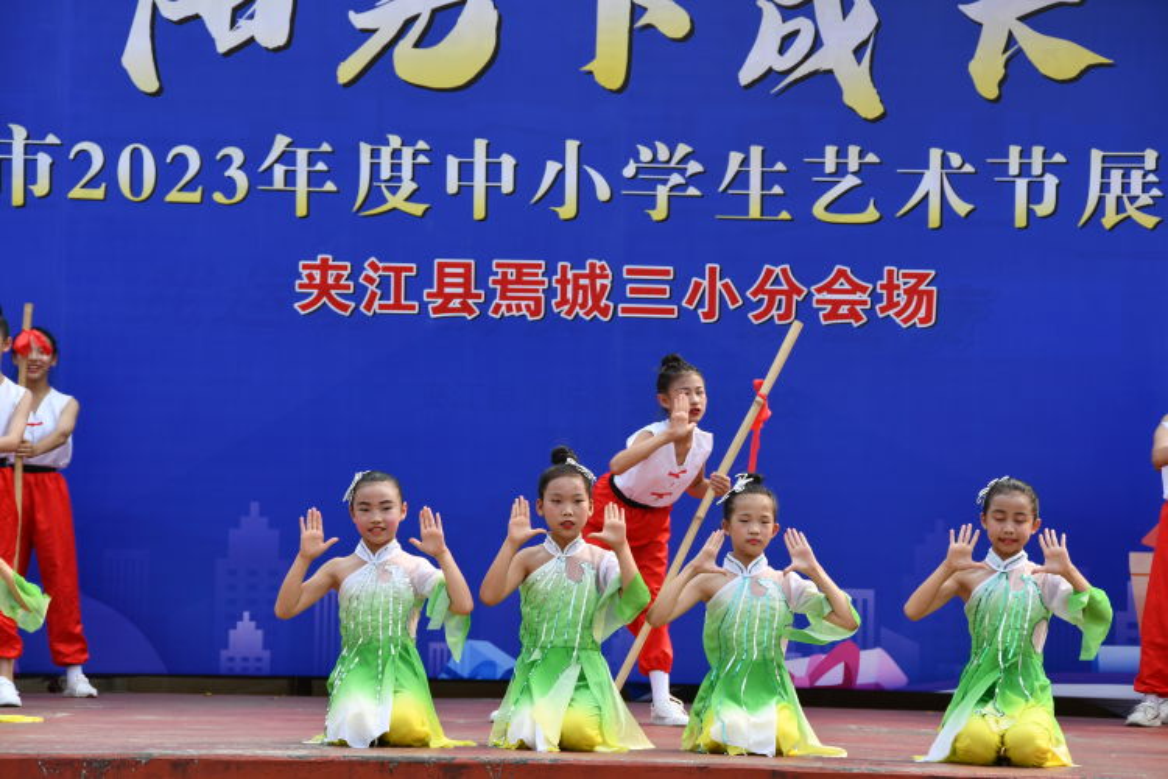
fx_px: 4607
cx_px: 584
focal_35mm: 142
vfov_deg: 9.7
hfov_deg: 14.4
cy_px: 390
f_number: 7.1
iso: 100
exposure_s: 1/200
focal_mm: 95
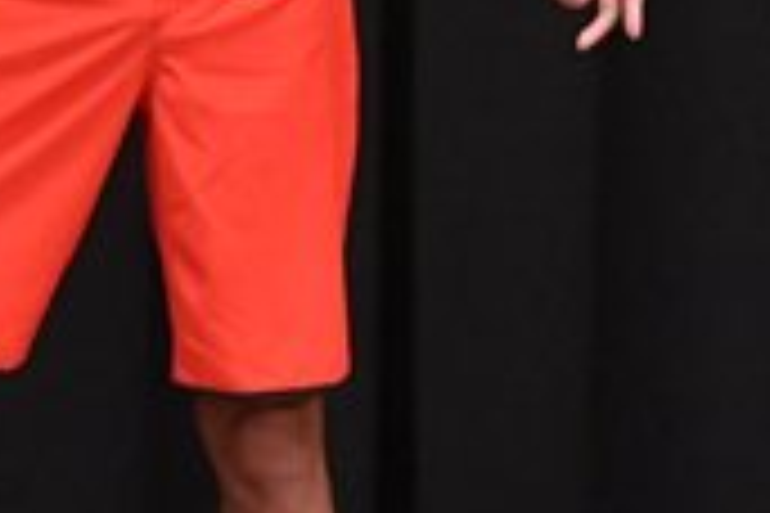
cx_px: 808
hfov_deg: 2.1
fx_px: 21045
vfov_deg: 1.4
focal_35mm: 984
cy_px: -14
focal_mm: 145
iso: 6400
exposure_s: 1/400
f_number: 5.6
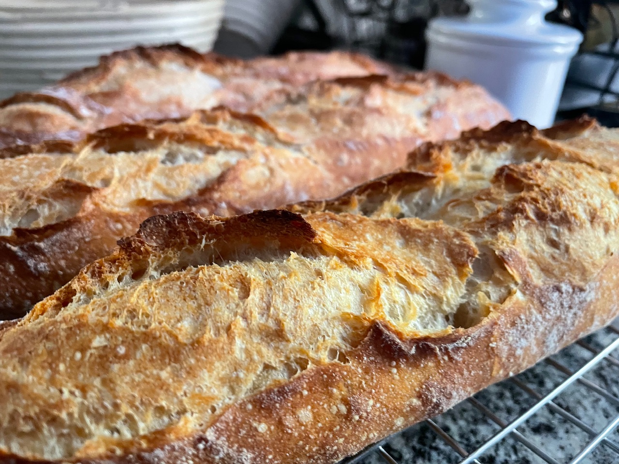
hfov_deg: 67.3
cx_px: 310
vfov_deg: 53.1
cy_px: 232
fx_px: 465
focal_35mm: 26
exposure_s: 1/40
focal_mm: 4.2
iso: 400
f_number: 1.6
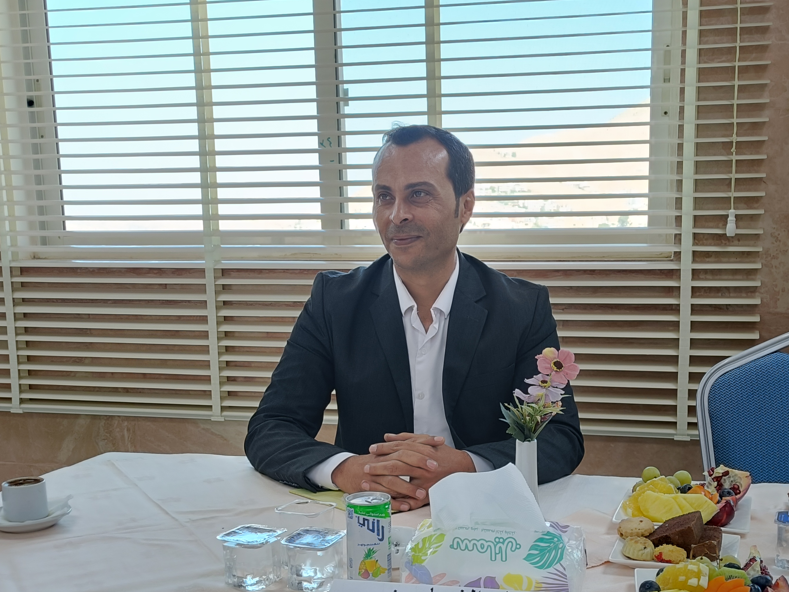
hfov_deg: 43.6
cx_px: 472
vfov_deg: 33.3
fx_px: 980
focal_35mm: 43
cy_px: 398
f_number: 1.7
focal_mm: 4.7
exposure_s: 1/50
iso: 367
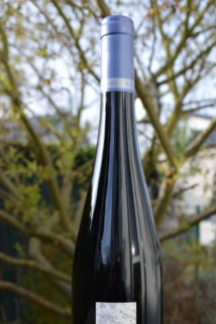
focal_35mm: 57
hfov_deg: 23.8
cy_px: 231
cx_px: 118
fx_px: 512
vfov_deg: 34.7
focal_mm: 25
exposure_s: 1/125
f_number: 5.6
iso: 100
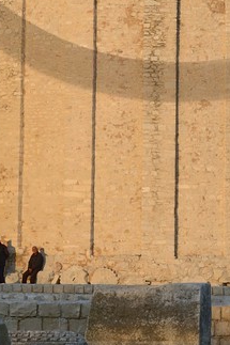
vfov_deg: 7.0
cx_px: 179
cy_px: -232
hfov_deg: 4.8
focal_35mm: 287
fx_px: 2753
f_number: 10
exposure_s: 1/160
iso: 200
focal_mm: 58
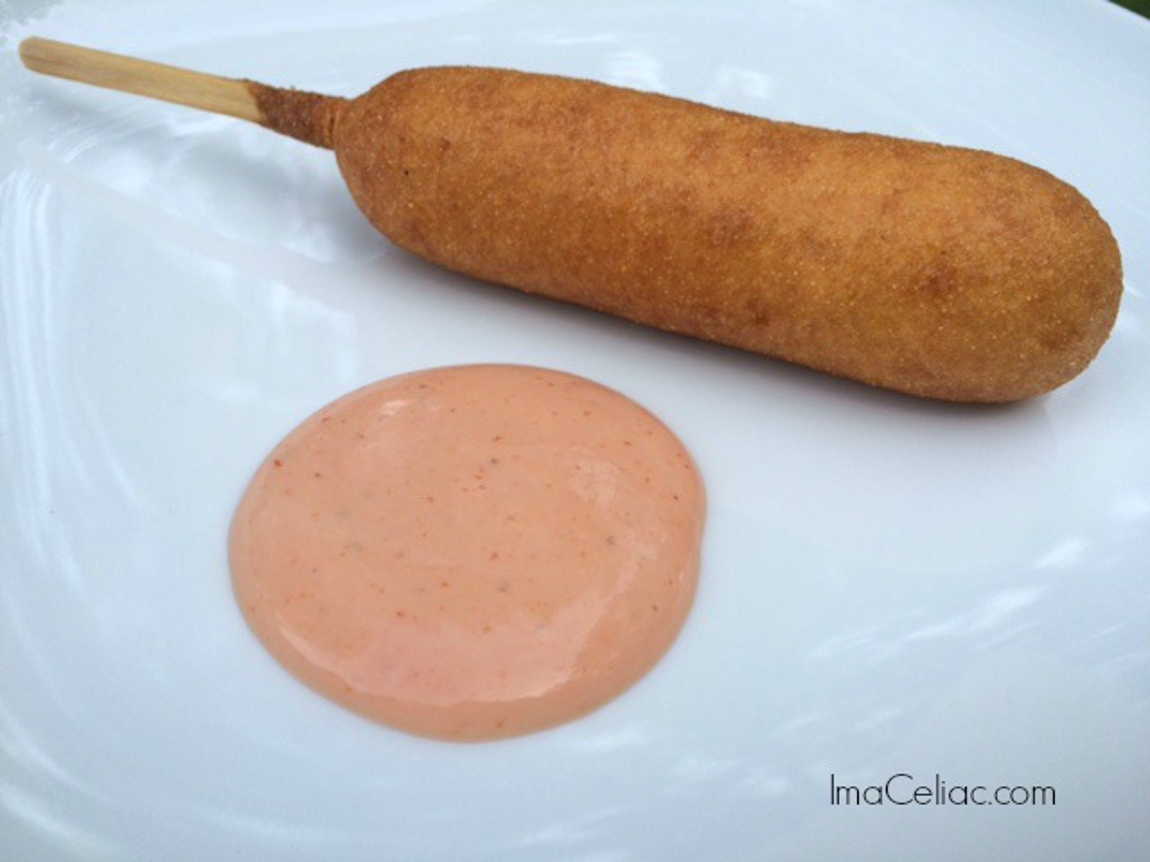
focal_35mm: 29
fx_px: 963
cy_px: 431
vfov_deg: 48.2
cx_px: 575
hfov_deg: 61.7
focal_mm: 4.15
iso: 32
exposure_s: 1/387
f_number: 2.2
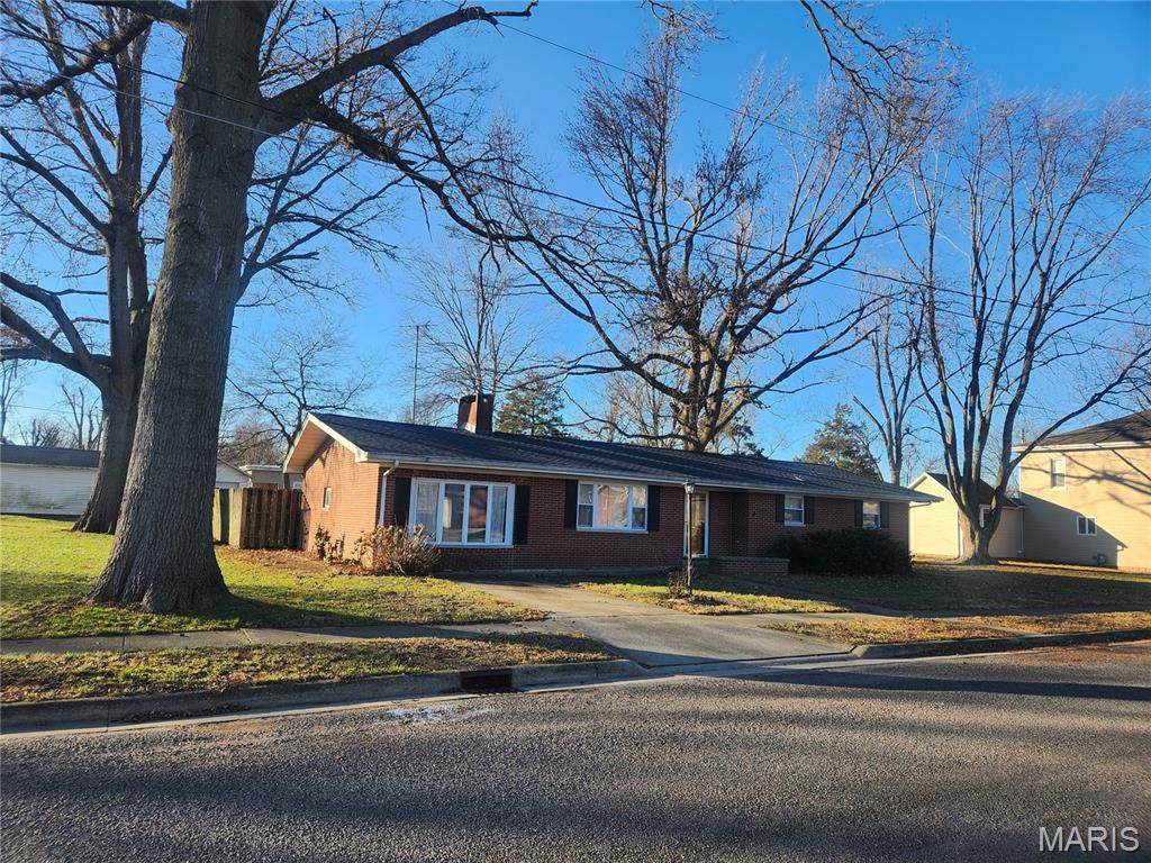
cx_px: 576
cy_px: 432
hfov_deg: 73.9
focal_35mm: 23
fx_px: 765
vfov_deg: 58.9
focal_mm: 5.4
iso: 20
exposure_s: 1/542
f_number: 1.8
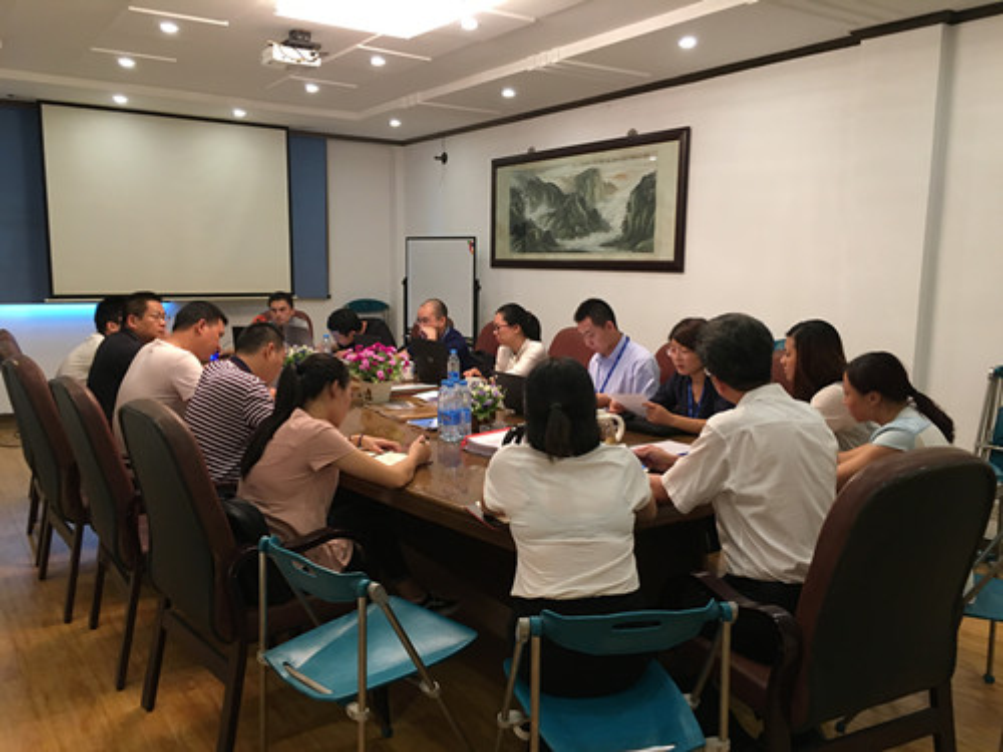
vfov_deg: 48.2
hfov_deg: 61.7
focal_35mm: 29
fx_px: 840
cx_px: 502
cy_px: 376
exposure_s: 1/33
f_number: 2.2
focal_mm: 4.15
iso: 125
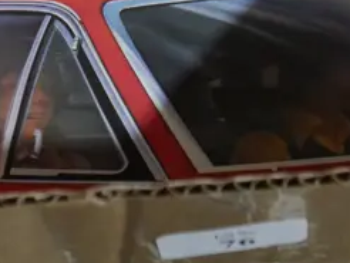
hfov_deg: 15.7
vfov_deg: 11.2
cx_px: 90
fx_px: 1265
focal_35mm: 125
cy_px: -190
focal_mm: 15
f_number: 3.6
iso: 1250
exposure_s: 1/60
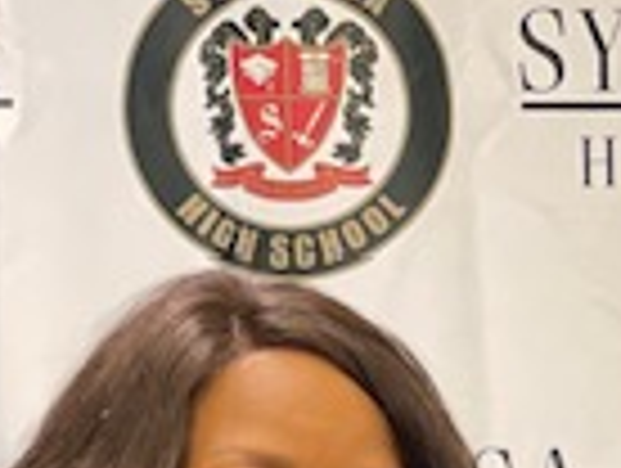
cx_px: 1012
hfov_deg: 8.0
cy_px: 806
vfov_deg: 6.1
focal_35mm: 241
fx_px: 4331
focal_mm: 6
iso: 160
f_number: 2
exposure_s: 1/40
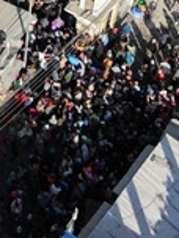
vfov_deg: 17.8
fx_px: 579
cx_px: -97
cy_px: -211
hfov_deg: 16.0
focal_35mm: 84
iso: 300
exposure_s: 1/1500
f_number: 2.2
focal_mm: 3.05
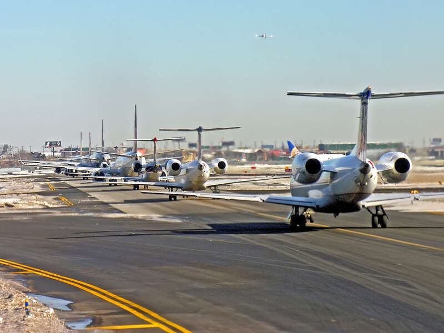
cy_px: 166
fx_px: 2245
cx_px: 222
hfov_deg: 11.3
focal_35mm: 175
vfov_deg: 8.5
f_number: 7.1
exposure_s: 1/170
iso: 100
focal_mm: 44.5
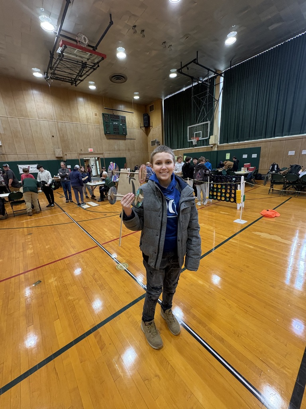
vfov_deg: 102.1
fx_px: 165
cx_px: 153
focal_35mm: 14
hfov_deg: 85.7
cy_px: 204
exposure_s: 1/60
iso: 400
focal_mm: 2.22
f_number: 2.2
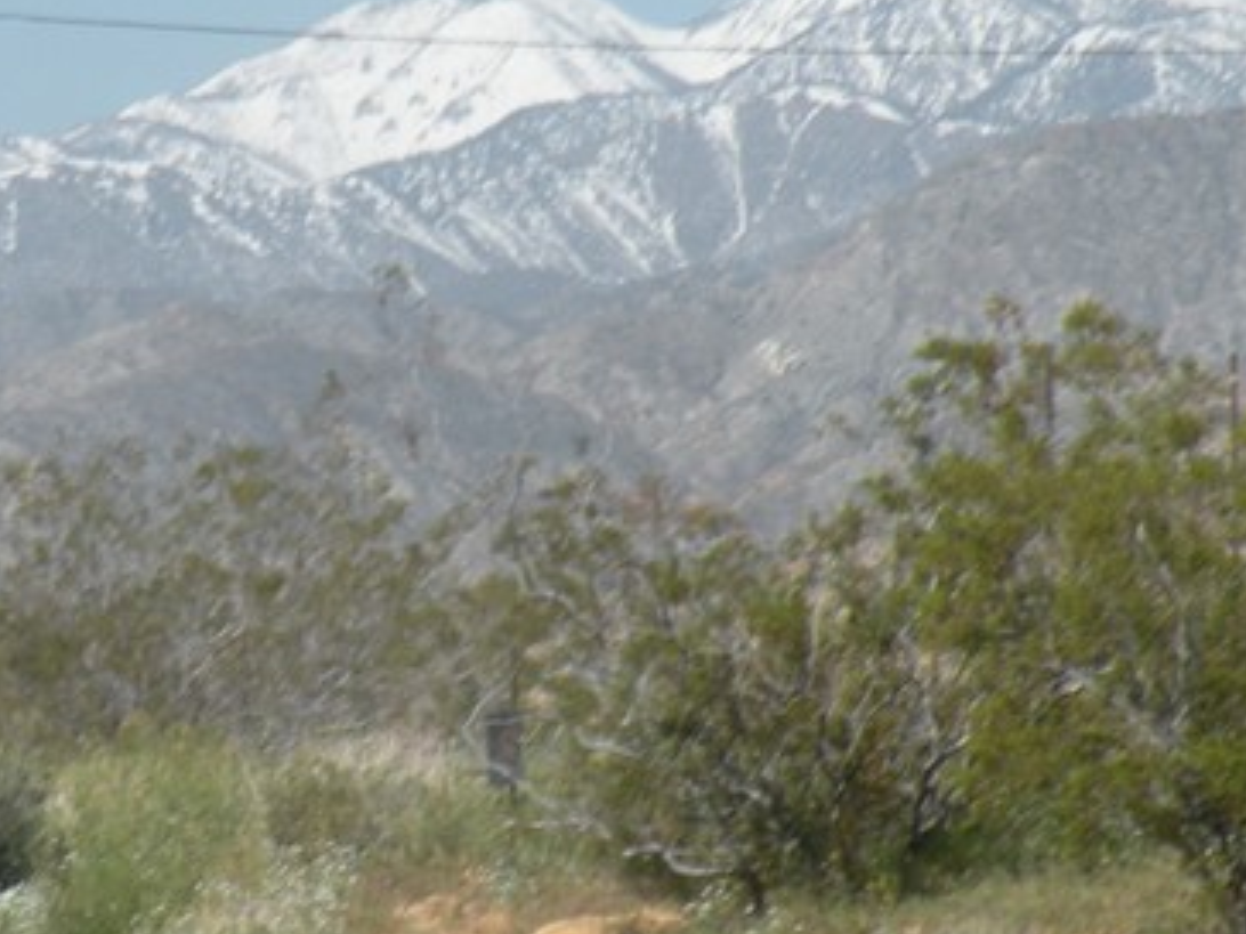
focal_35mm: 363
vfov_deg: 4.1
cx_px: 349
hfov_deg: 5.5
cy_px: 342
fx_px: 13066
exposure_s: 1/271
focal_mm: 22.9
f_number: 8
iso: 64
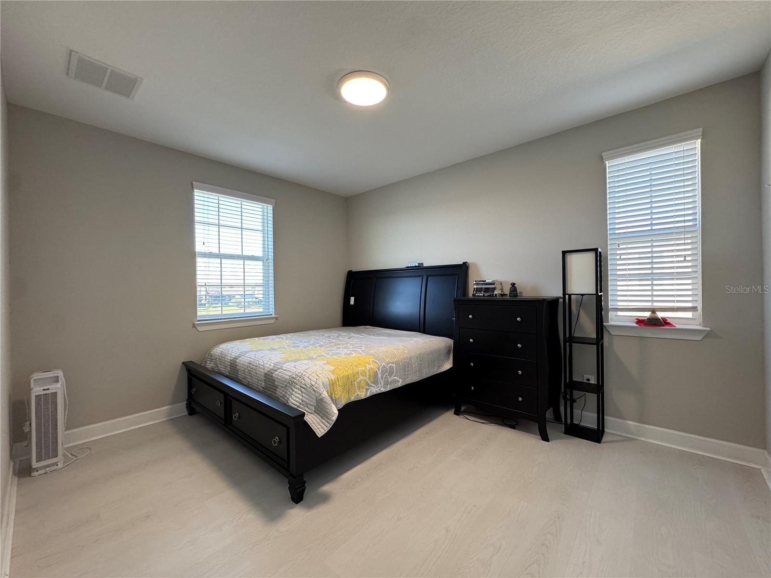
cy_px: 289
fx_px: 312
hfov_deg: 102.1
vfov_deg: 85.7
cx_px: 386
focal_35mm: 14
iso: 200
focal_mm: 2.22
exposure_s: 1/120
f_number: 2.2
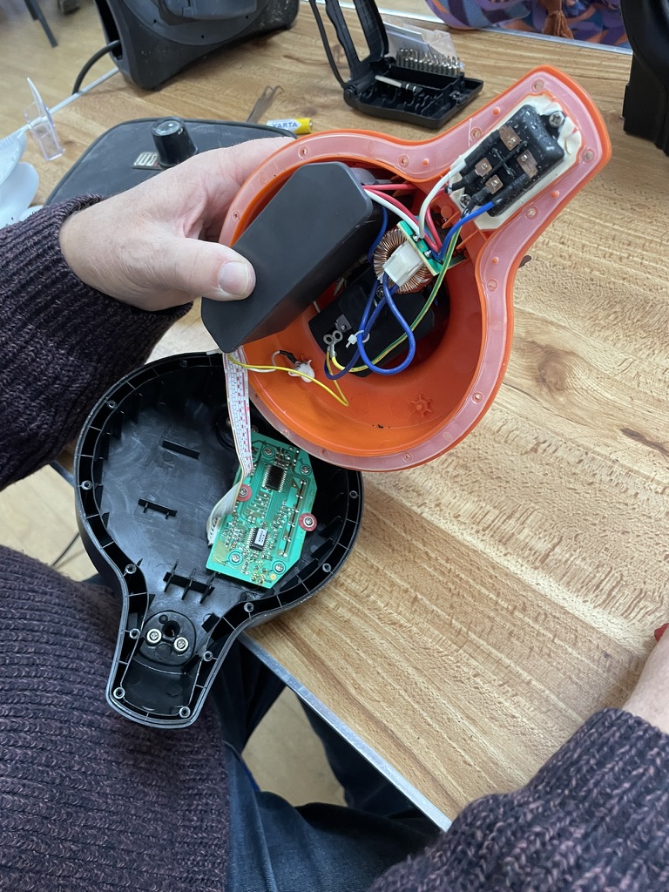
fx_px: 670
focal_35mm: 26
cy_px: 446
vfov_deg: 67.3
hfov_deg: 53.1
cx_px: 334
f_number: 1.6
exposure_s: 1/60
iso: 200
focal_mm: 4.2
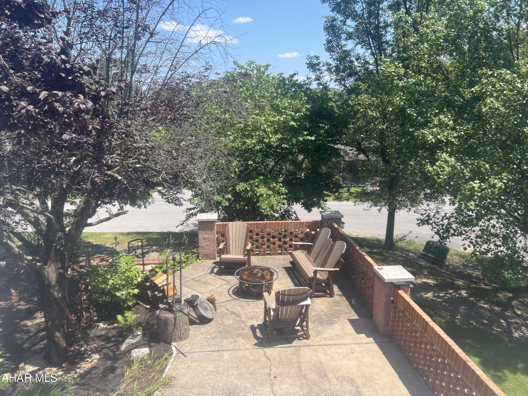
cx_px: 264
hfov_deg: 67.3
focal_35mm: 26
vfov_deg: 53.1
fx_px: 397
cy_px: 198
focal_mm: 5.7
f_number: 1.5
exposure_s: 1/2123
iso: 50
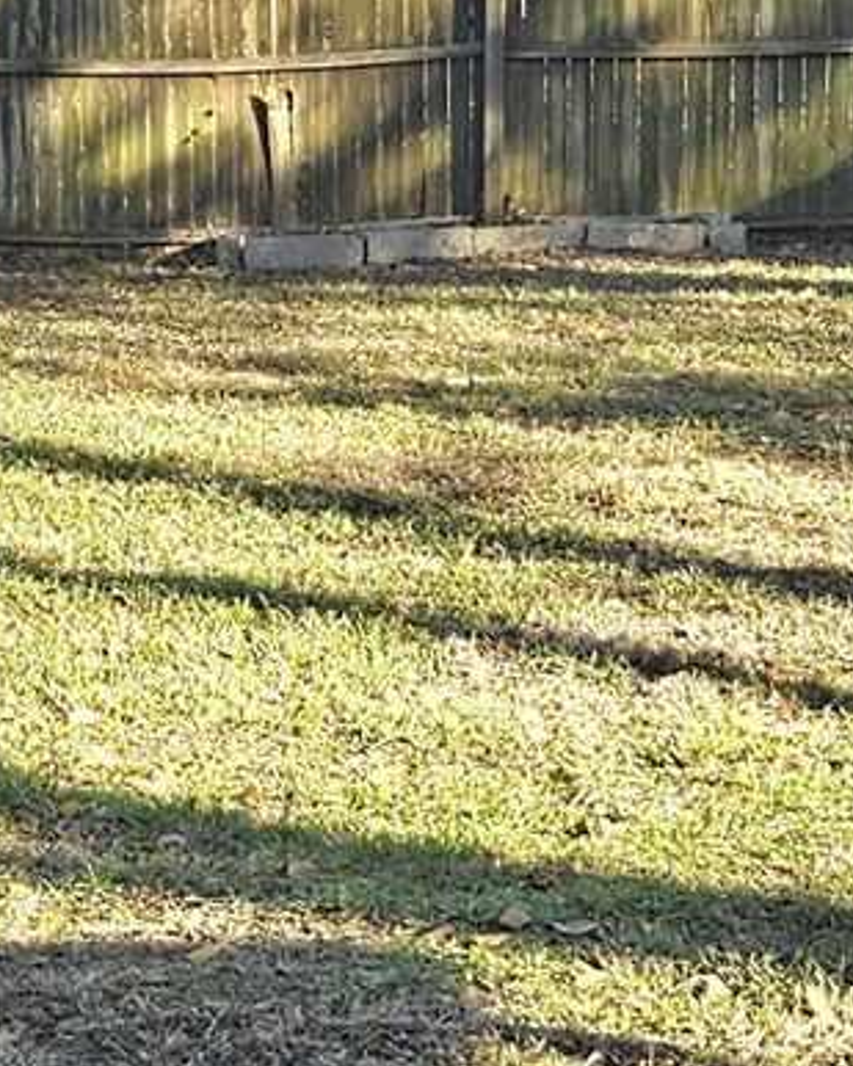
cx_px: -30
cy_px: 655
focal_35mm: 134
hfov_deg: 11.4
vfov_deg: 14.4
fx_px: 4227
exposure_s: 1/769
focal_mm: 5.4
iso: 40
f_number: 1.8
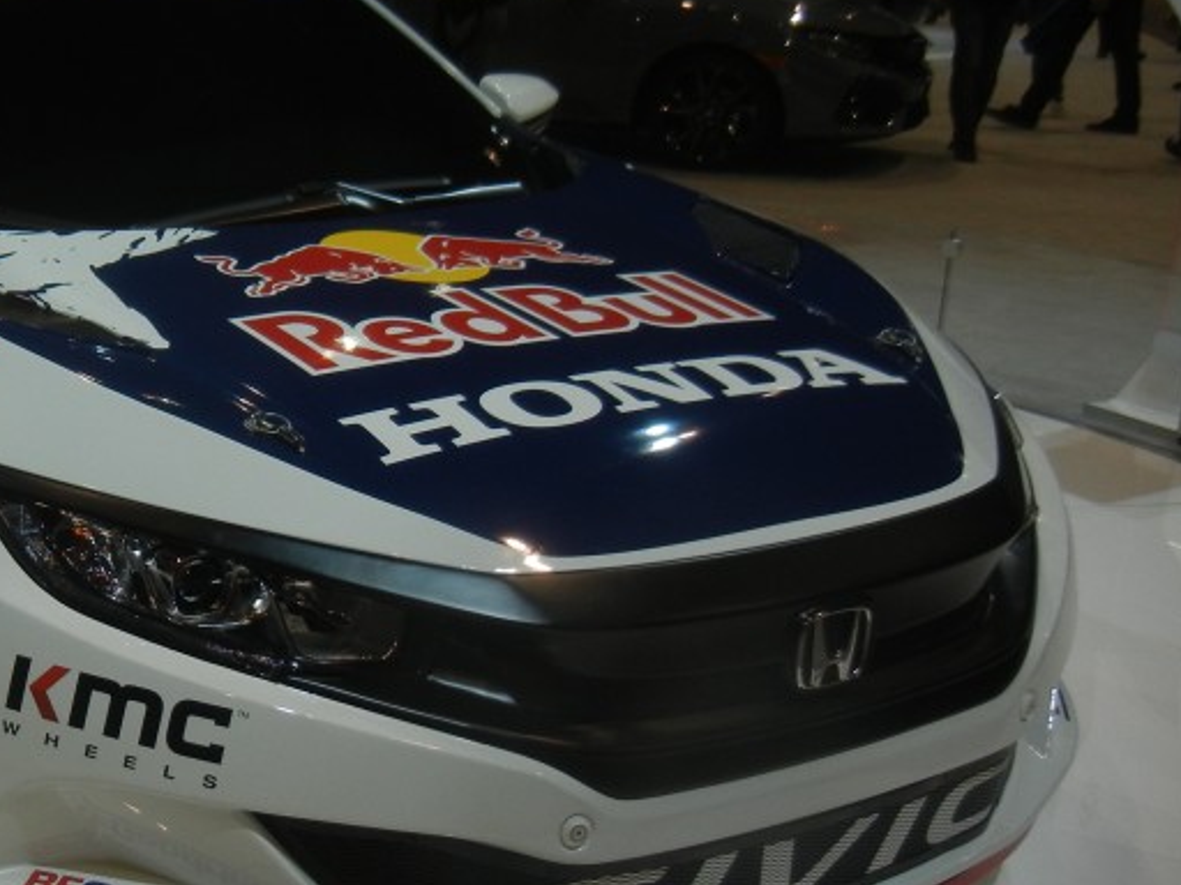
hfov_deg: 30.3
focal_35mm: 60
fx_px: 2047
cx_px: 46
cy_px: 408
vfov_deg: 24.4
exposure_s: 1/274
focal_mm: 5.4
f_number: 3.5
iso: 160
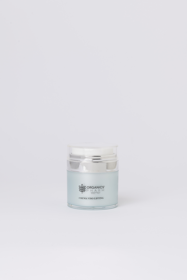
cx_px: 94
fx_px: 639
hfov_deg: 16.7
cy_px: 140
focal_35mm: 82
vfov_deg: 24.8
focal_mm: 82
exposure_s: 1/60
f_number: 11
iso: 100
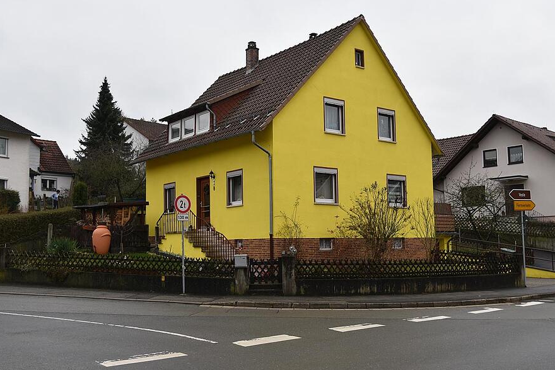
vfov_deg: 35.1
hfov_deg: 50.7
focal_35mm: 38
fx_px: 586
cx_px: 277
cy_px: 196
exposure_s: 1/1000
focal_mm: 31
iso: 560
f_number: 4
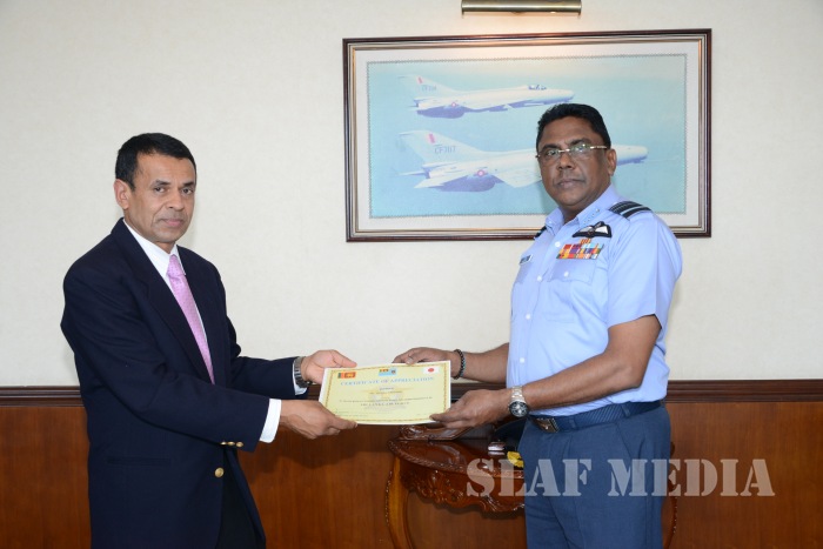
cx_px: 412
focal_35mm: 44
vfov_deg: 30.5
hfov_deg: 44.5
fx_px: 1006
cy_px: 274
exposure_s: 1/125
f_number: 8
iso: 1250
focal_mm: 44
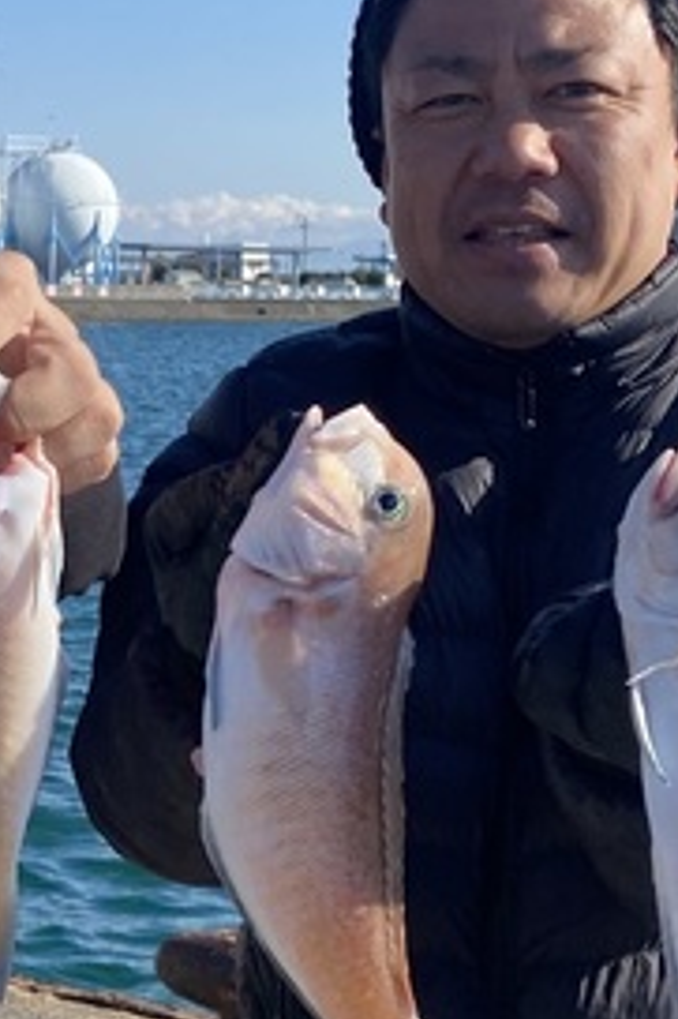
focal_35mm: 85
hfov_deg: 15.3
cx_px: -202
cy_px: 618
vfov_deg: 23.9
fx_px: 2404
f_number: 1.8
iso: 32
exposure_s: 1/2315
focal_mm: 4.25
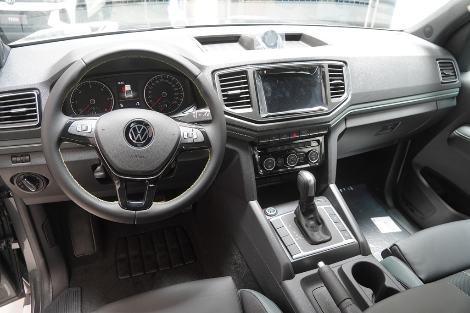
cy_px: 156
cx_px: 235
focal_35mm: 26
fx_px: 333
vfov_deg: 50.4
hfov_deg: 70.4
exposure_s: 1/60
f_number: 4
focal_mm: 17
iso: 320
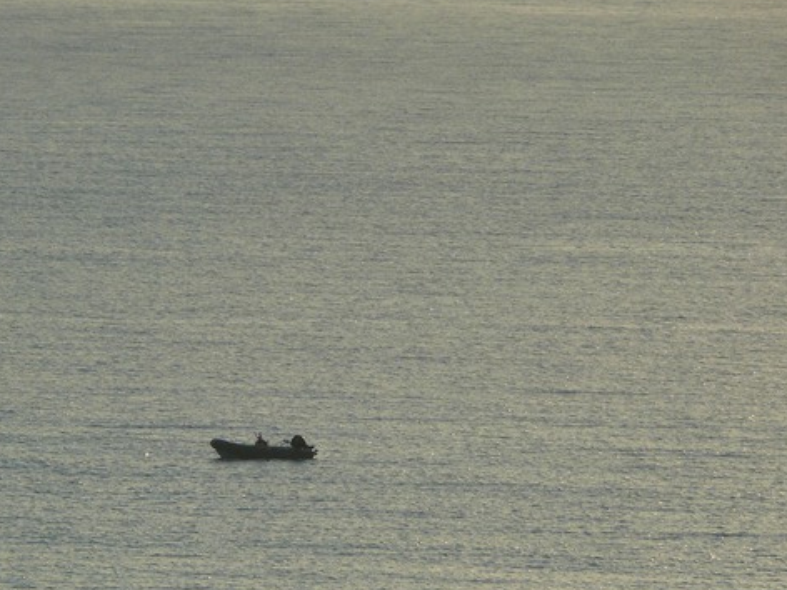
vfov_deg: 2.2
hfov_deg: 3.0
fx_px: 15164
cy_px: 415
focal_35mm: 667
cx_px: 220
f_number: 5.6
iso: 100
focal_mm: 88.8
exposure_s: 1/400
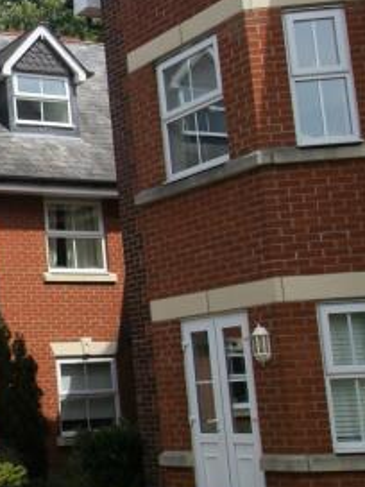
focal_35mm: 60
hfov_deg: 21.6
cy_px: 257
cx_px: -134
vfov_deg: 32.3
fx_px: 841
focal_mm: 11
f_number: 10
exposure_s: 1/200
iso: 100
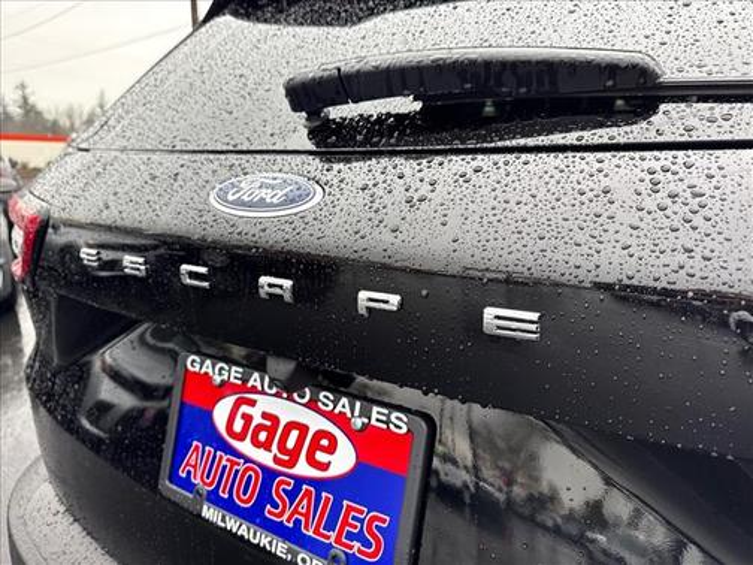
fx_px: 522
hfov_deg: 71.6
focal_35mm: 24
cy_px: 282
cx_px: 376
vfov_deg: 56.8
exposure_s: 1/121
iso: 100
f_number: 1.78
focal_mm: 6.76
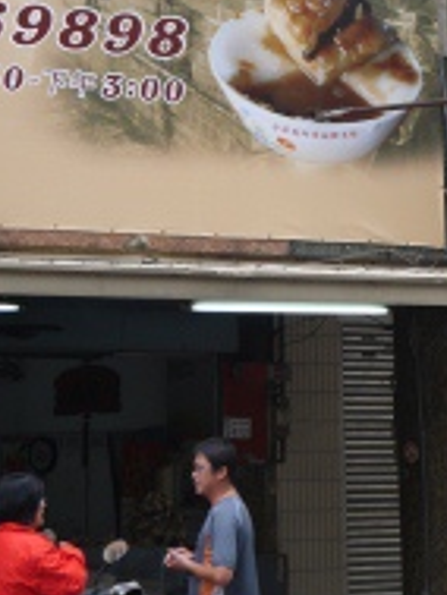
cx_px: 274
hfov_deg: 16.4
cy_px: 82
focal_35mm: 90
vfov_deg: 21.4
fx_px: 1548
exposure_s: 1/160
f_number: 5.6
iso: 160
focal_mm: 19
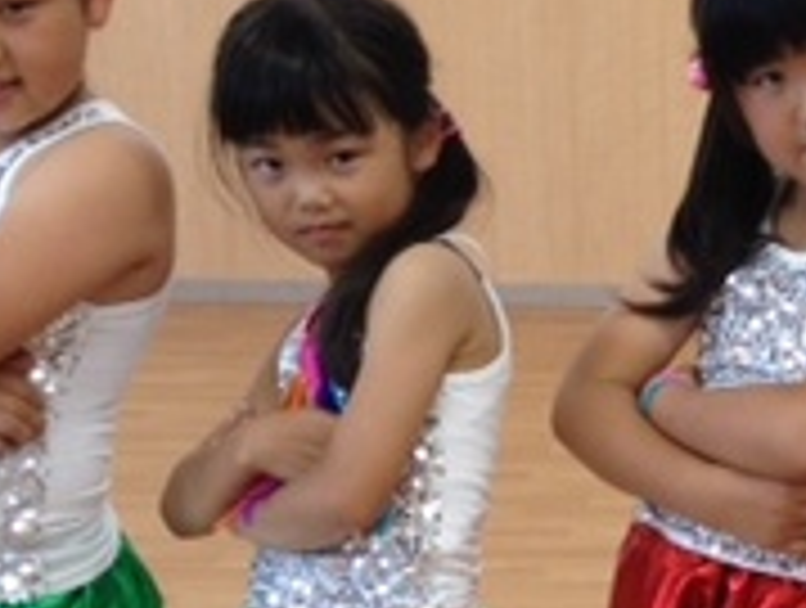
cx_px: 941
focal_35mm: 117
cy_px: 581
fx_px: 2730
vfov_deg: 12.6
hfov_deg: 16.2
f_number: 2.4
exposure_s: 1/50
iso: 80
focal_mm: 4.28
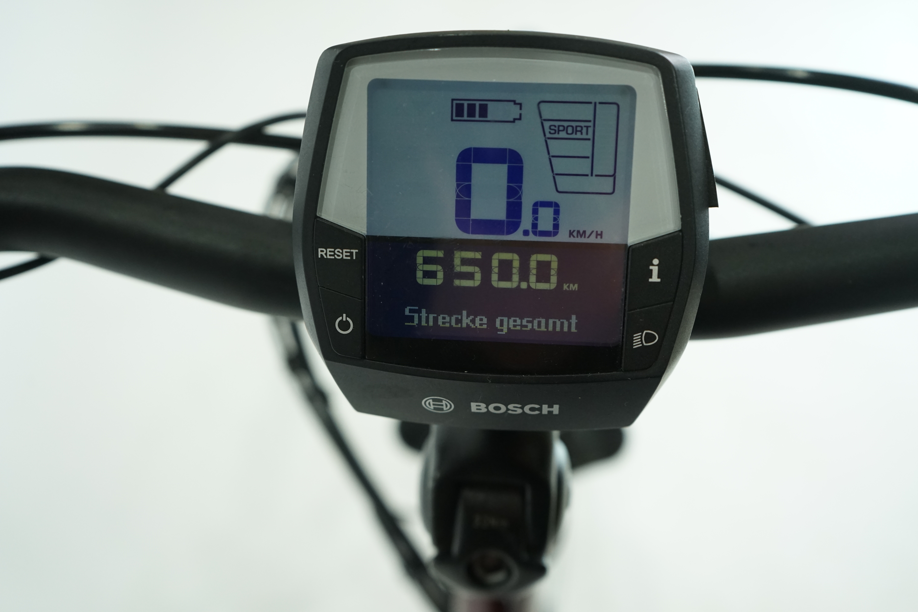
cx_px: 459
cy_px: 306
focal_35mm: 36
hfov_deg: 53.1
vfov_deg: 36.9
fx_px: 918
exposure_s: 1/200
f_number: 5
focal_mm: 36
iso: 1600
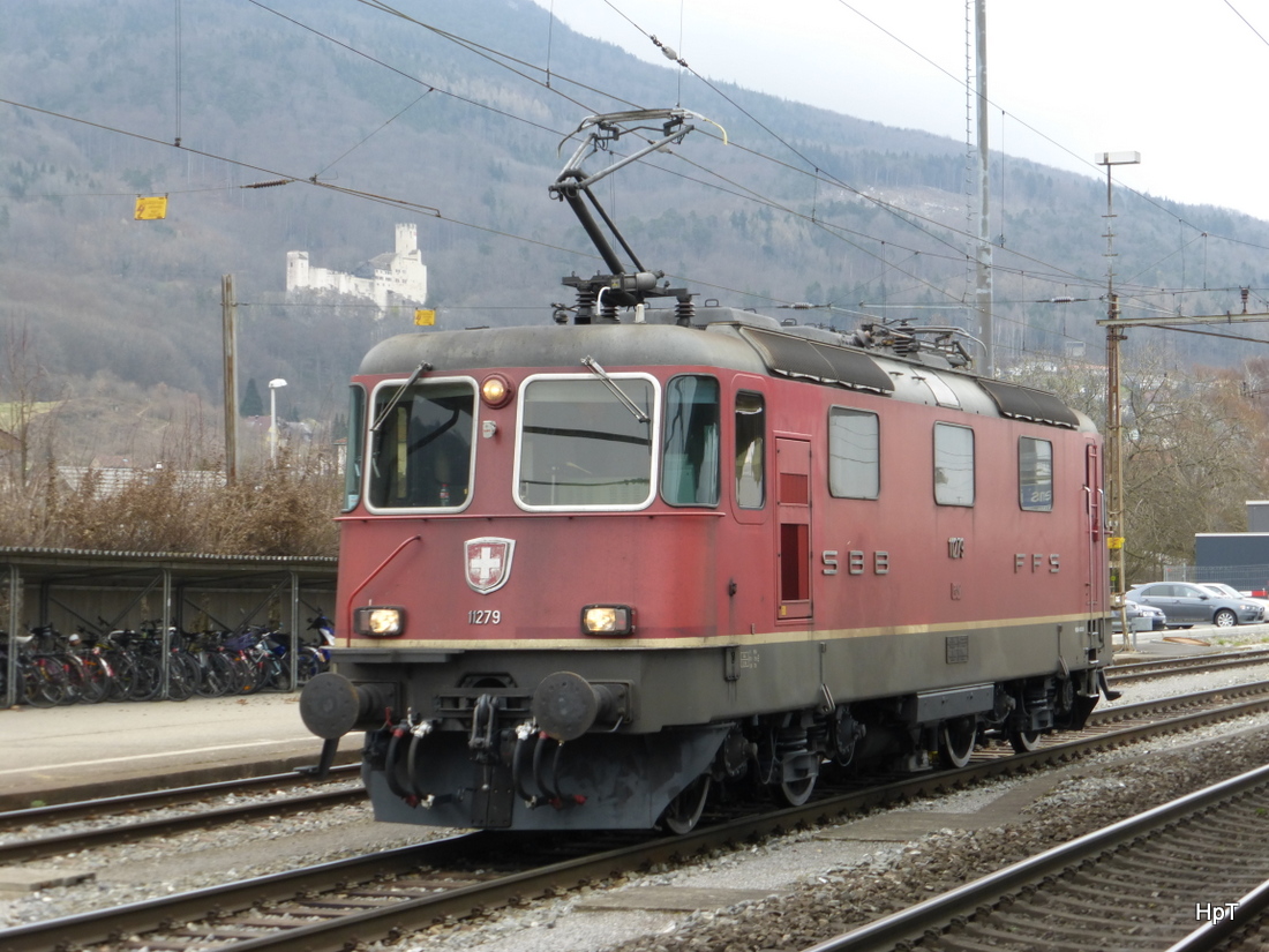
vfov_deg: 17.4
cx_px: 634
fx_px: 3116
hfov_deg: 23.0
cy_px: 476
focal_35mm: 85
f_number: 5.2
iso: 125
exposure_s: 1/60
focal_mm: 15.1
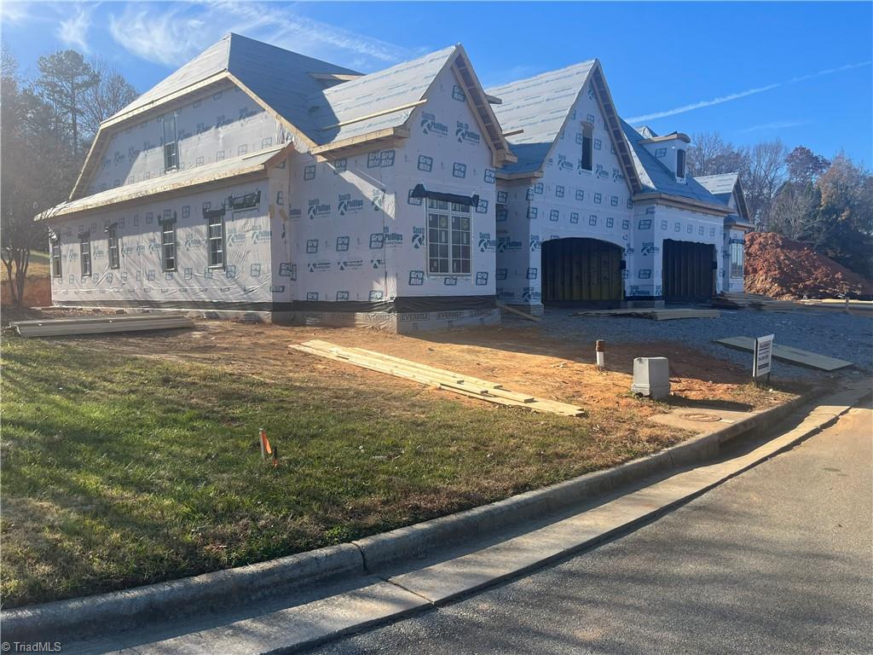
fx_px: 656
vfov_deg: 53.1
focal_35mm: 26
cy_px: 328
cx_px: 436
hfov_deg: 67.3
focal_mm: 5.1
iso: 50
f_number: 1.6
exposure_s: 1/2268
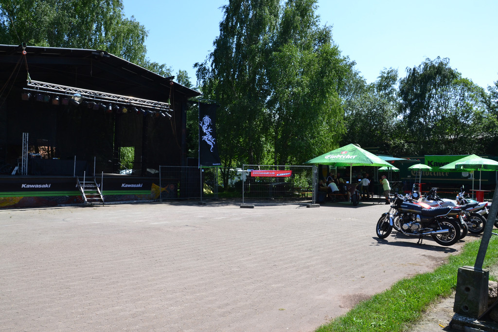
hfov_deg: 67.4
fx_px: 373
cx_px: 249
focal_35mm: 27
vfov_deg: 47.9
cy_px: 166
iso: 400
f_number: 10
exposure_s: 1/250
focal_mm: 18
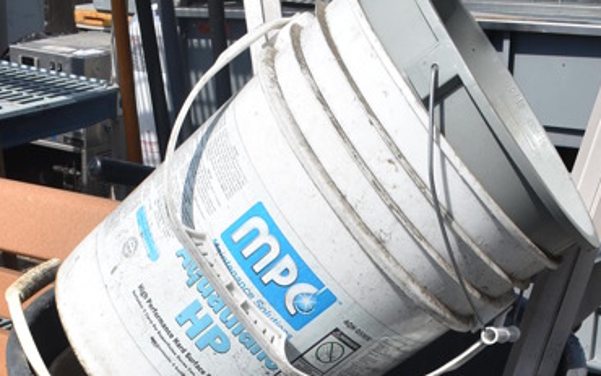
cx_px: 323
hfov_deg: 30.2
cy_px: 548
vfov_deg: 17.4
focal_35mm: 68
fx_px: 1113
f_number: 9
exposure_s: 1/800
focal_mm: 18
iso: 200
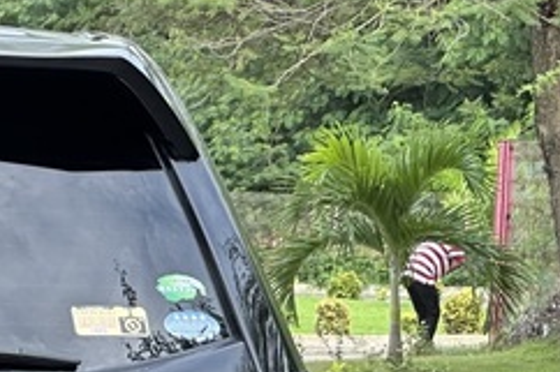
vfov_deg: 5.1
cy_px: 515
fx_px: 4119
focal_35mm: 265
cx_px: -245
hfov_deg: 7.7
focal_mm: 9
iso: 80
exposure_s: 1/99
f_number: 2.8
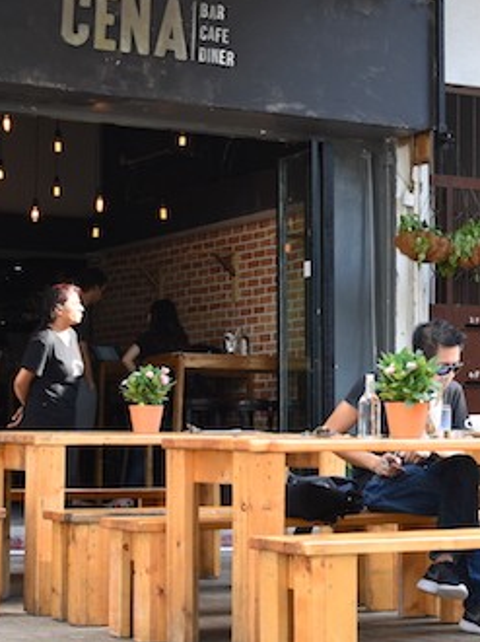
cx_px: 356
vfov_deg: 21.4
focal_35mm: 92
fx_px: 1701
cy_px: 315
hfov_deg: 16.0
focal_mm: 35
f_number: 6.3
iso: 200
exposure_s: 1/80
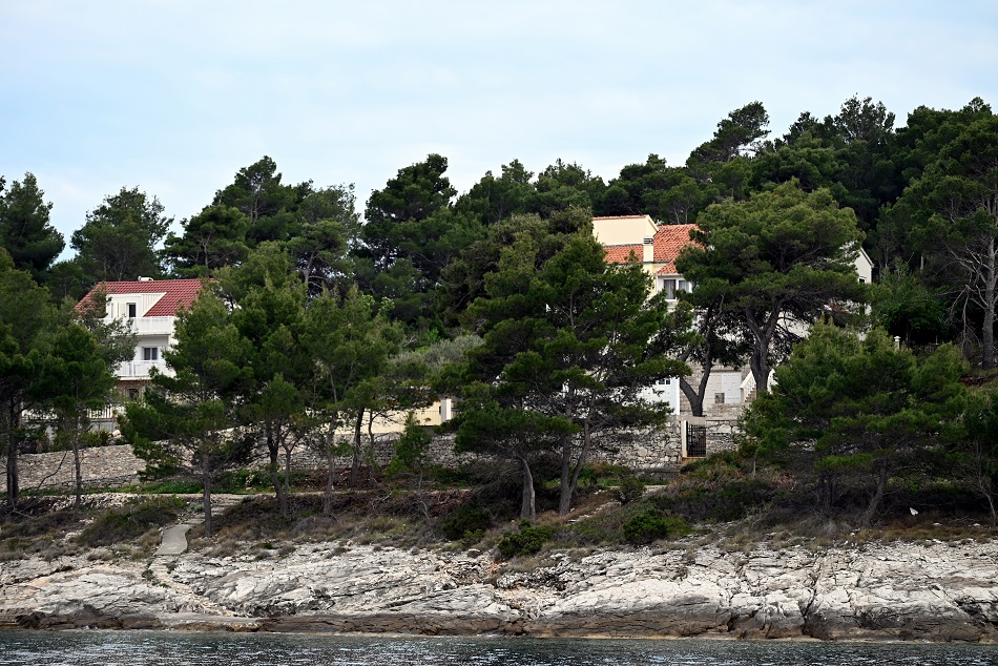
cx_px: 499
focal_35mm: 125
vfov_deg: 11.0
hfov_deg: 16.4
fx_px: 3466
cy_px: 333
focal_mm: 125
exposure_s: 1/500
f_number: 4.8
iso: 320
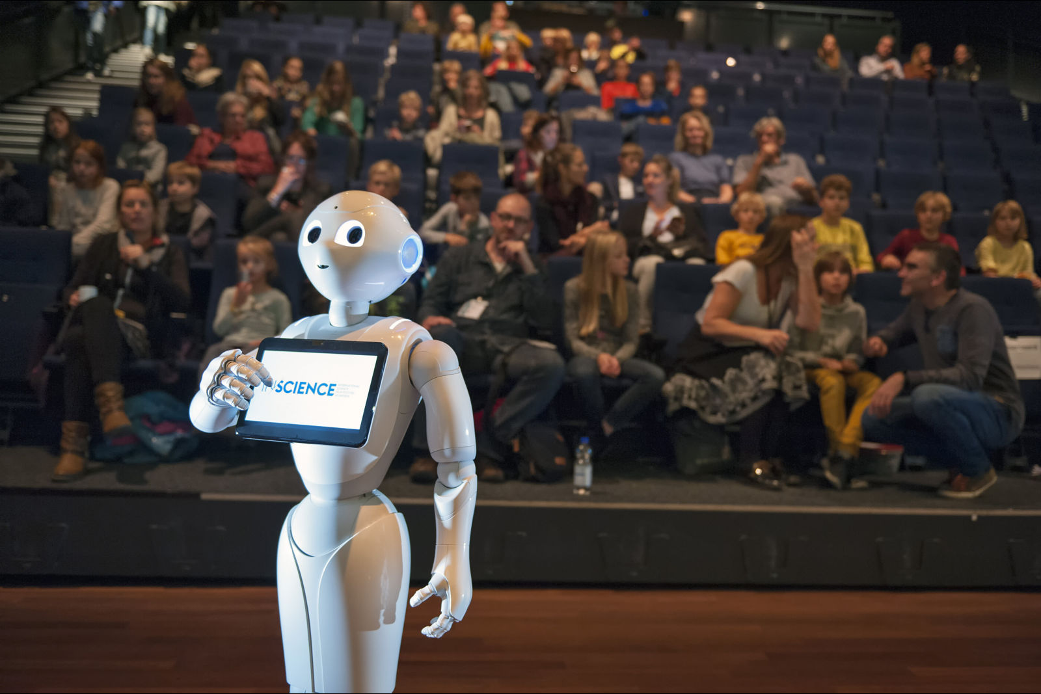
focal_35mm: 32
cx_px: 520
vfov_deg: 41.1
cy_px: 347
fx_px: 925
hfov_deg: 58.7
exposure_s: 1/100
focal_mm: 32
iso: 2200
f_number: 2.8
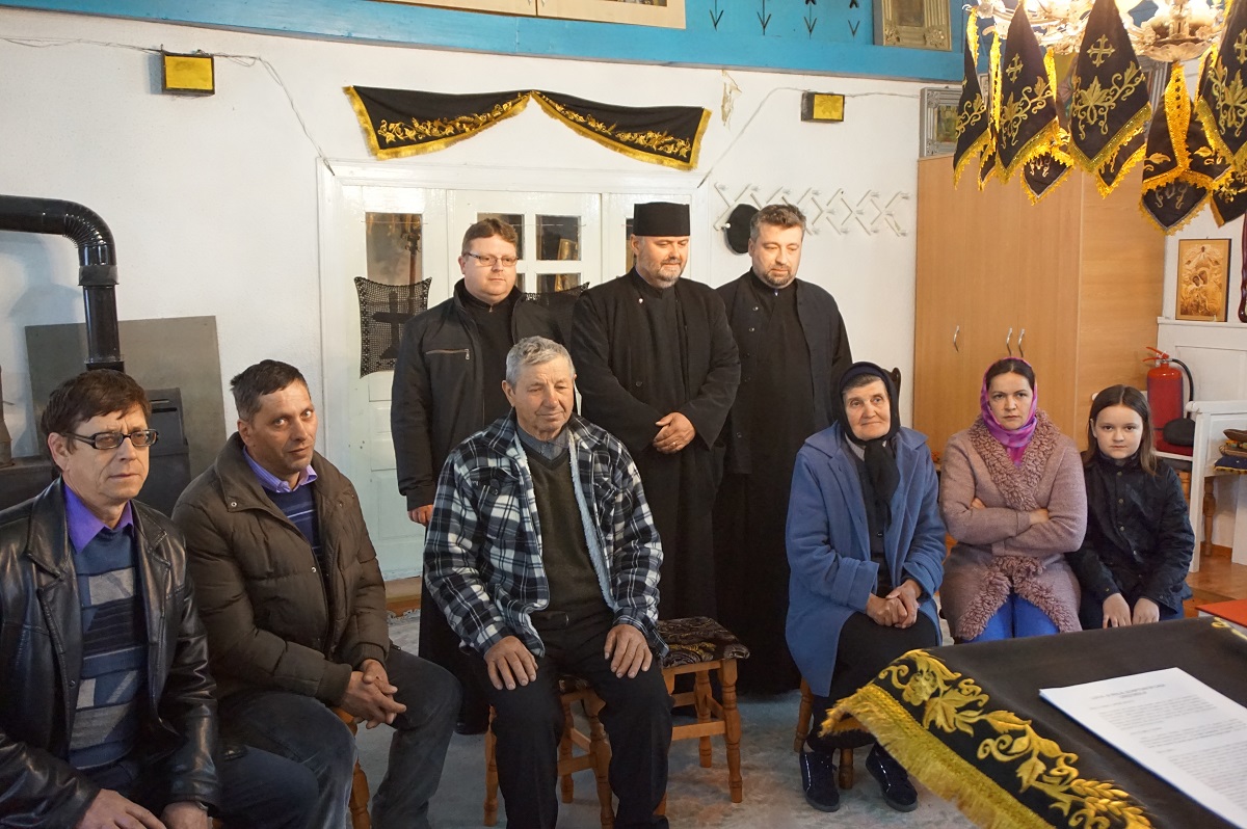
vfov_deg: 41.6
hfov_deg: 59.5
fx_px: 1090
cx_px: 624
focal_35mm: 32
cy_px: 414
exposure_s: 1/40
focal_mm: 21
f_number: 4
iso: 3200
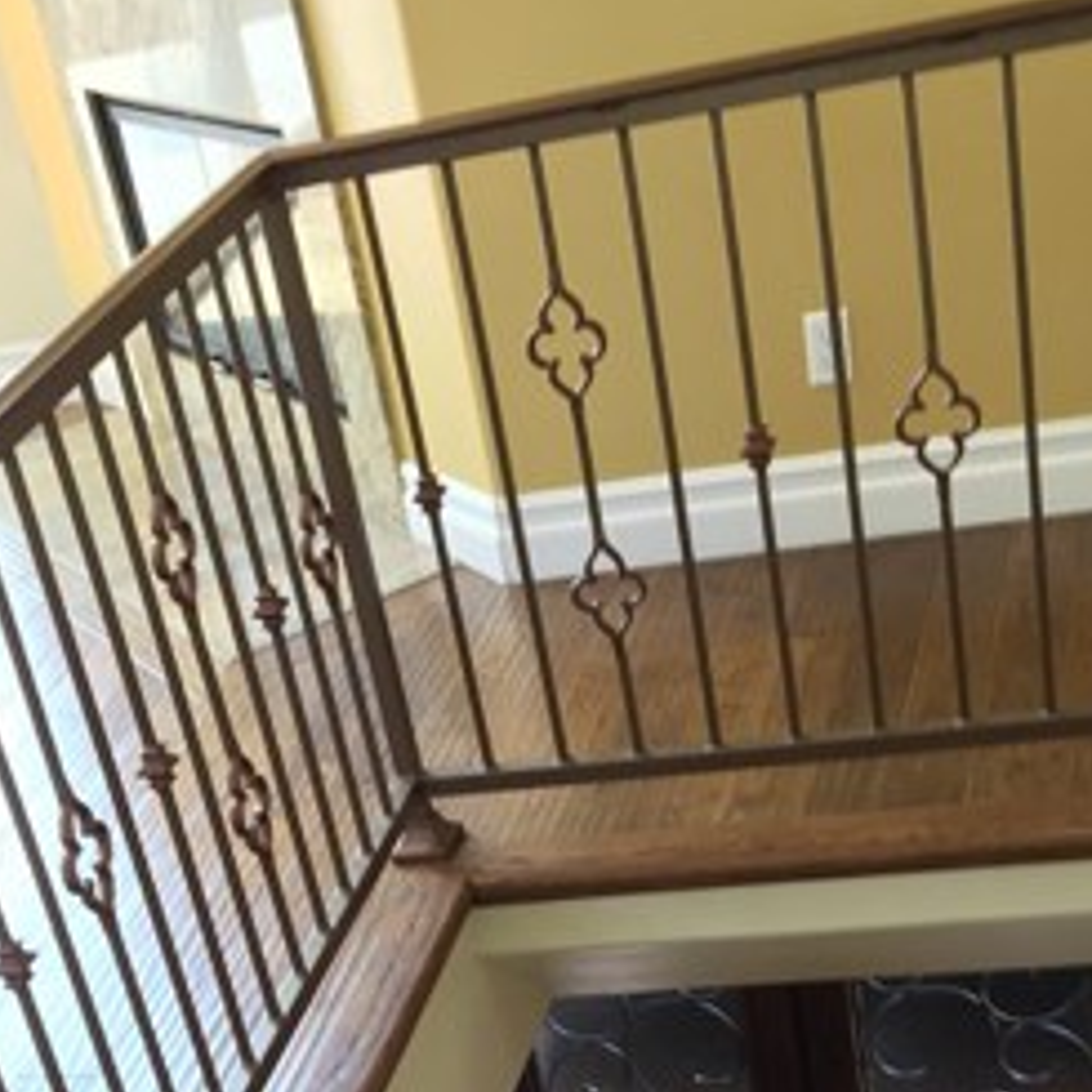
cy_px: 1244
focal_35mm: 67
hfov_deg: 25.6
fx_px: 2391
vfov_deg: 23.8
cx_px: 388
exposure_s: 1/30
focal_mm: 4.15
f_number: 2.2
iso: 50
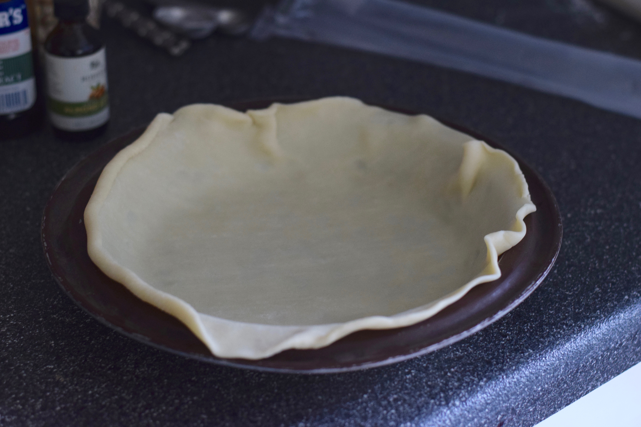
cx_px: 320
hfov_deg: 27.0
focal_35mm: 75
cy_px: 214
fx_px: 1335
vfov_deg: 18.2
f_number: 1.8
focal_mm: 50
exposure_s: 1/60
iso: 1250
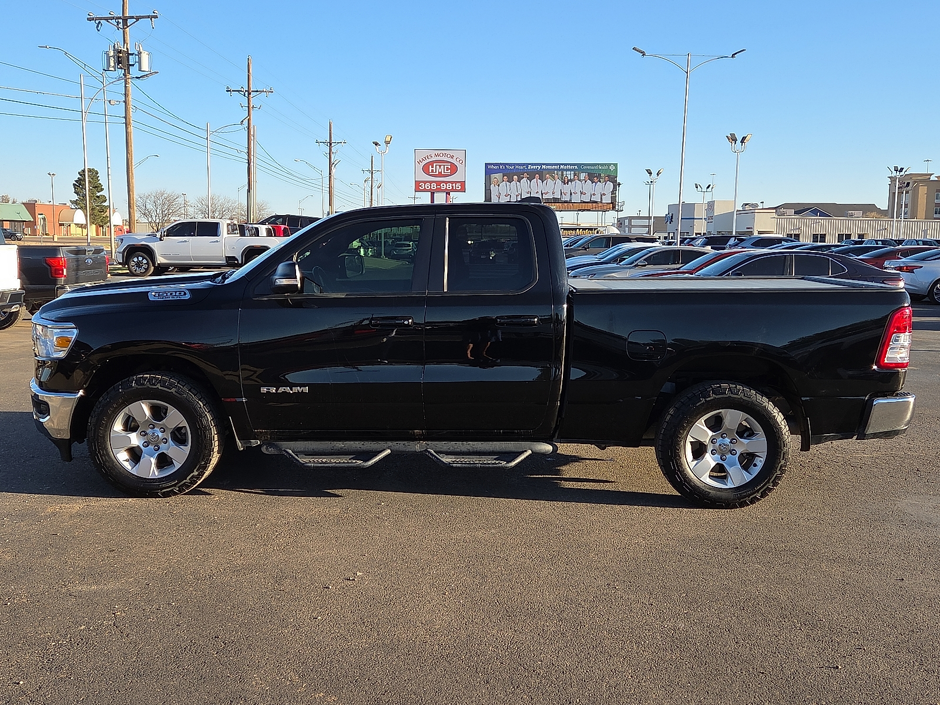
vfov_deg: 41.8
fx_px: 923
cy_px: 352
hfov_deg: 54.0
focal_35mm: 34
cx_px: 470
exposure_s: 1/2500
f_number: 1.8
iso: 76
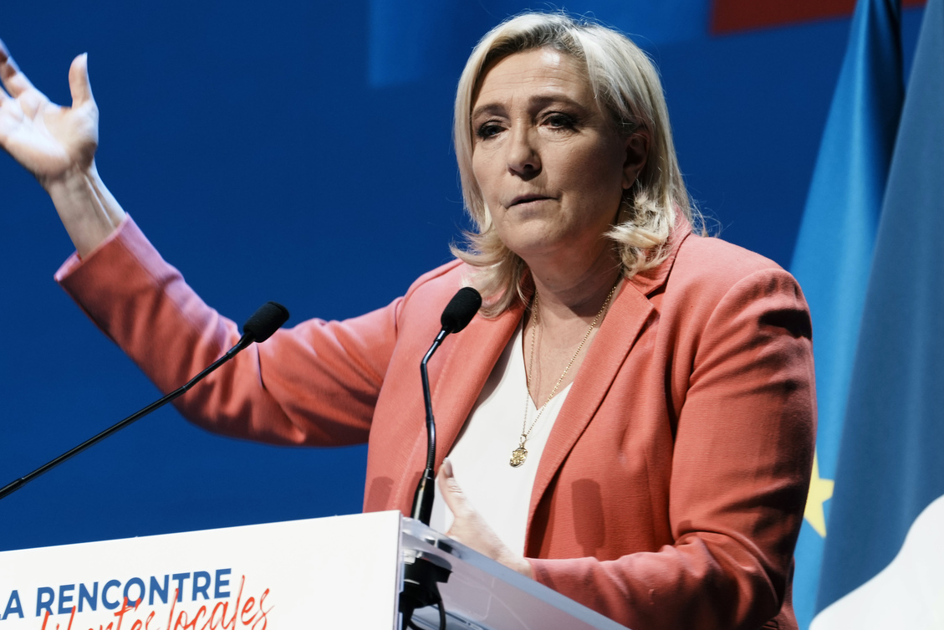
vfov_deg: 3.7
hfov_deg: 5.5
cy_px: 261
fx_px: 9755
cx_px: 453
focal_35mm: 372
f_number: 5
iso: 500
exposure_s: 1/60
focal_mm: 200
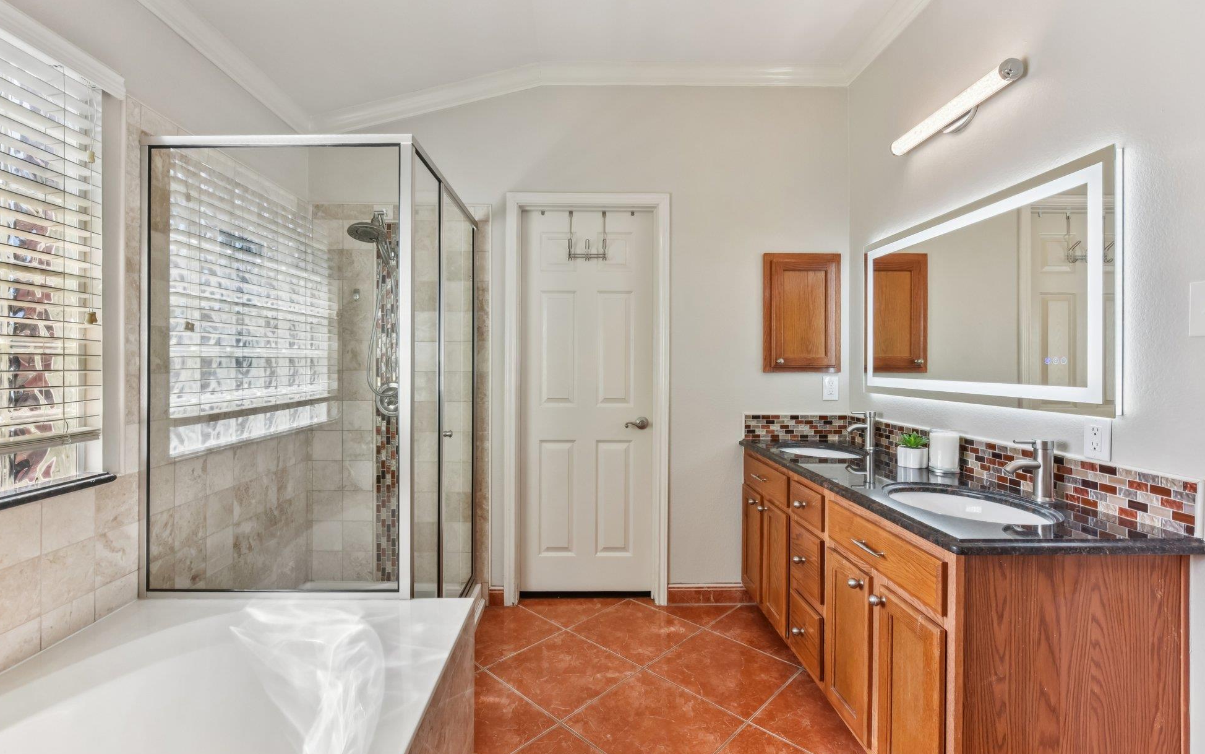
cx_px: 577
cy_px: 362
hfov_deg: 101.4
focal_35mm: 15
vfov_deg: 74.8
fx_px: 493
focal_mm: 14
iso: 400
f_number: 8
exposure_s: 1/125
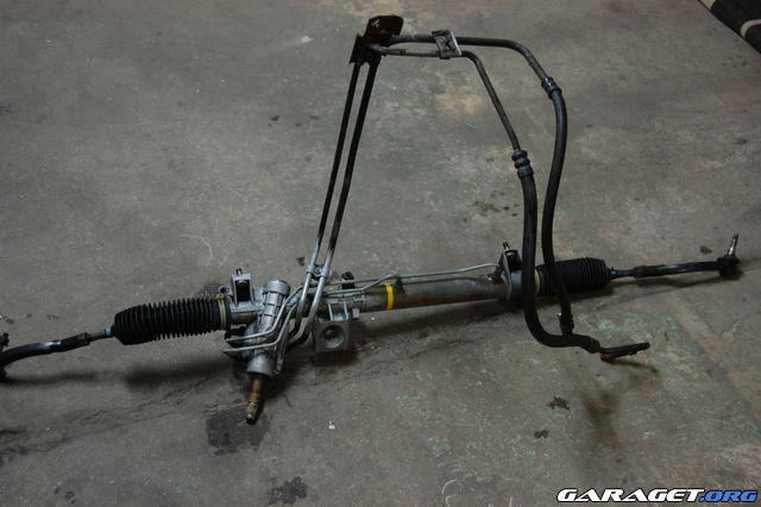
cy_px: 254
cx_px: 380
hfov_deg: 37.9
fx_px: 1109
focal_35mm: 52
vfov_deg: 25.7
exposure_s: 1/13
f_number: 4.8
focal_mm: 35
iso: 800
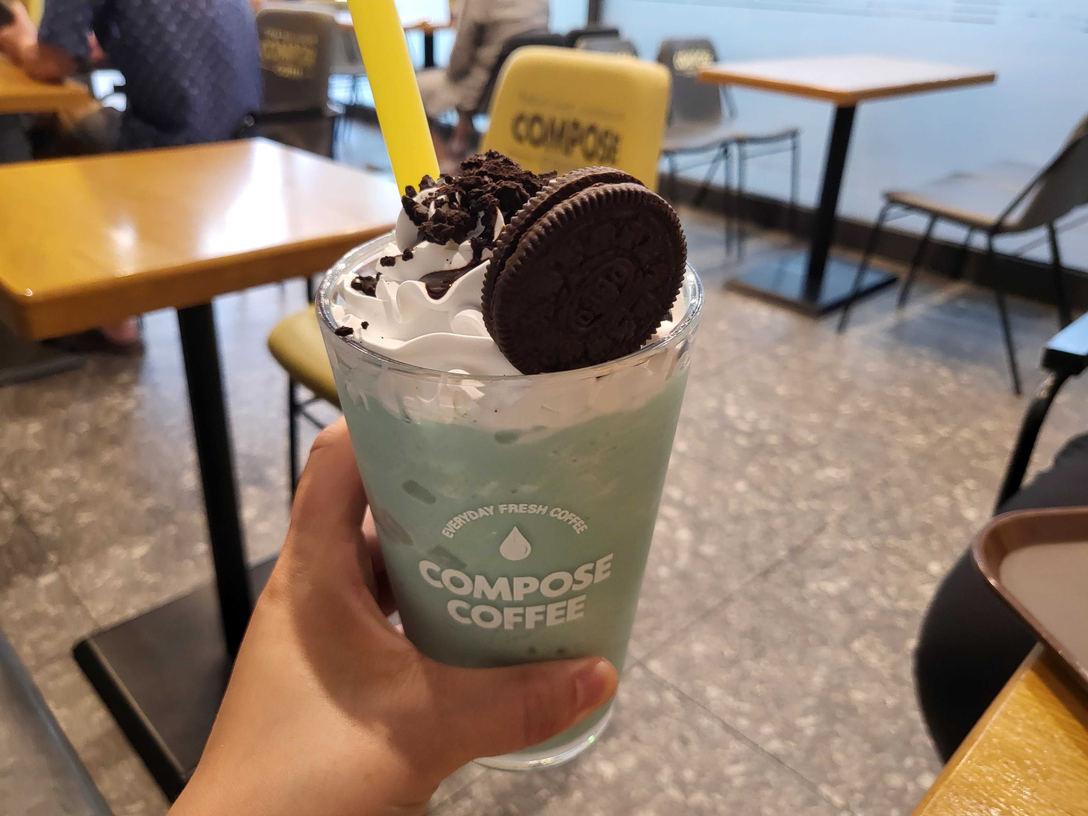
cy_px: 408
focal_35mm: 26
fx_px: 817
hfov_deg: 67.3
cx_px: 544
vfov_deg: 53.1
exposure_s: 1/60
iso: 200
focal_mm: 4.25
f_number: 1.8
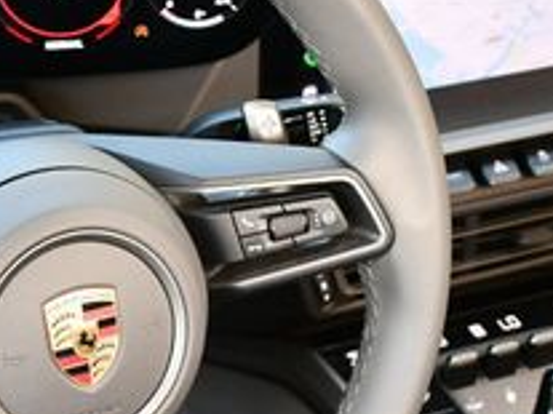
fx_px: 1900
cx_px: 232
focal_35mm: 119
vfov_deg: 12.4
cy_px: 342
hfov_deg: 16.6
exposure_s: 1/250
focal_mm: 20
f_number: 3.5
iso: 800
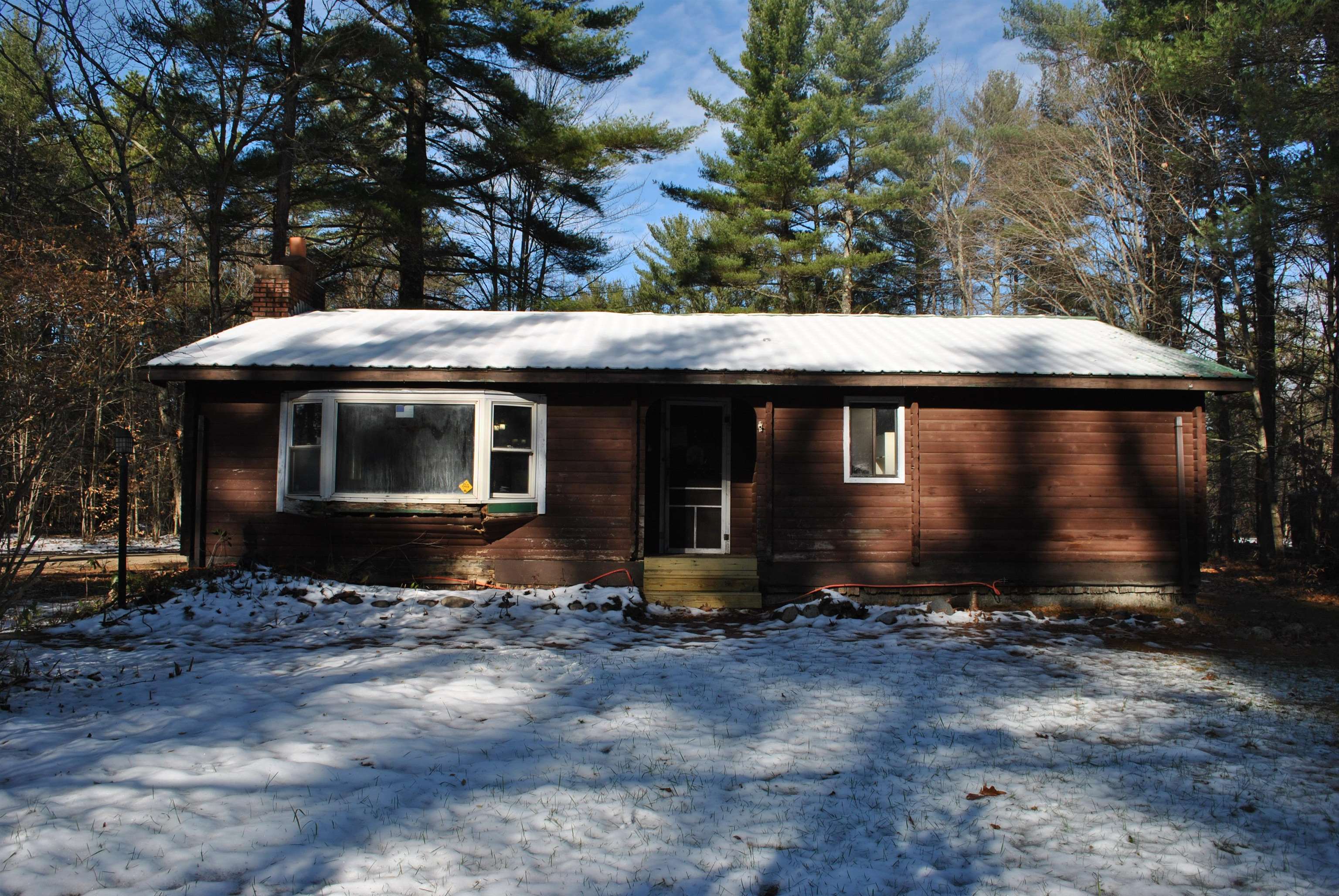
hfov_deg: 67.3
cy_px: 448
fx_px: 1005
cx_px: 670
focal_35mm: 27
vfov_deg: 48.0
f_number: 8
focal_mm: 18
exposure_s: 1/250
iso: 100
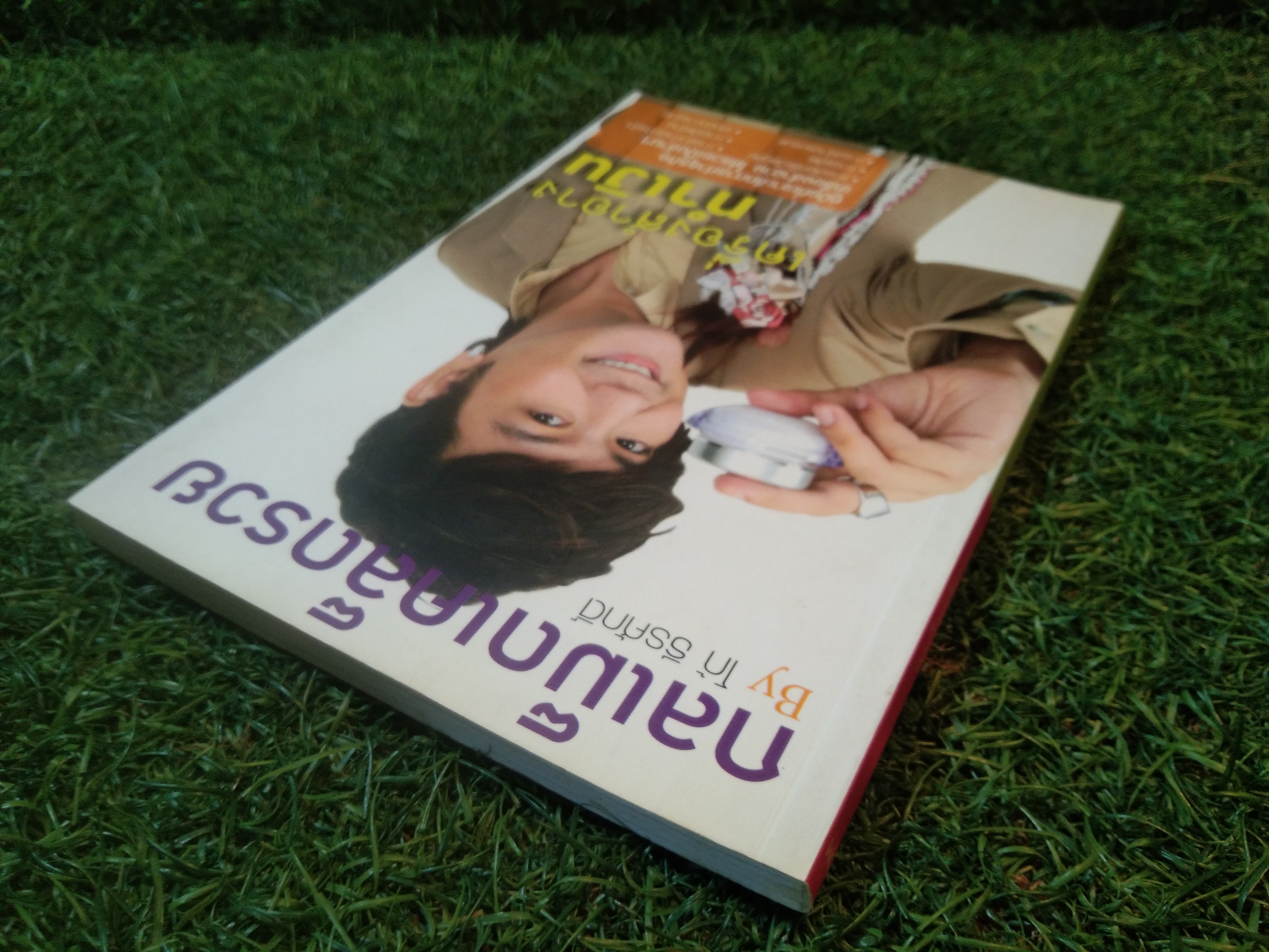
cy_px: 476
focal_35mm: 30
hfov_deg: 60.0
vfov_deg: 46.8
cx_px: 634
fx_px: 1100
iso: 356
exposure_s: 1/33
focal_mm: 3.65
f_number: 2.2
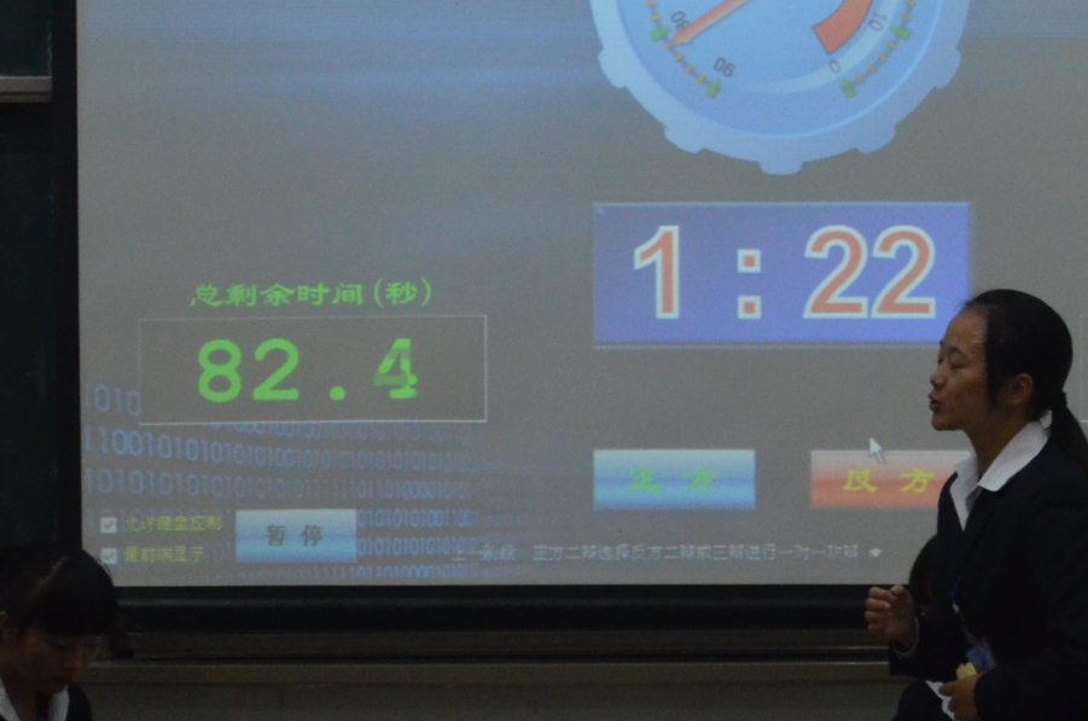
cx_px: 705
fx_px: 6183
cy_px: 143
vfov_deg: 6.7
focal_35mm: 205
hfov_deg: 10.0
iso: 1600
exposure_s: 1/160
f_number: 5.6
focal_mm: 50
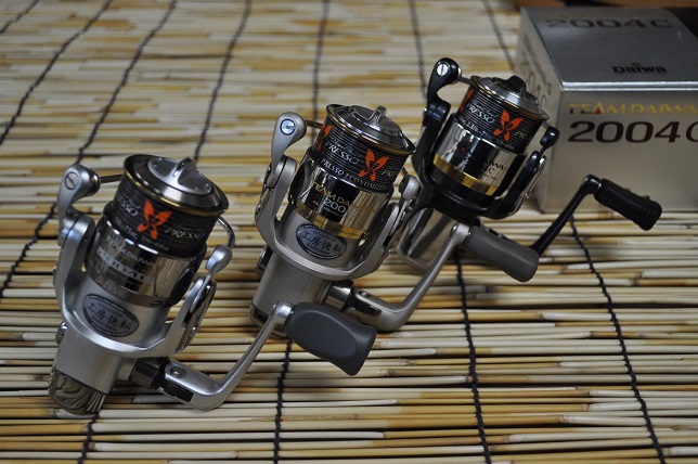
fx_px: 843
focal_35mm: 44
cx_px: 349
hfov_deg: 45.0
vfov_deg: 30.8
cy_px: 232
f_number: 4.5
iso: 640
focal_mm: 29
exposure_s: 1/60
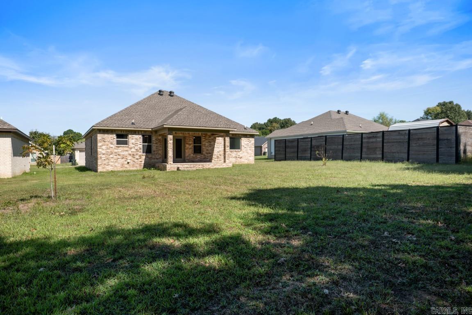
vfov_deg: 57.2
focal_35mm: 22
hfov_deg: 78.6
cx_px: 236
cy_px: 158
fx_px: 288
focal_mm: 22
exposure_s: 1/250
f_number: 5.6
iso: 100
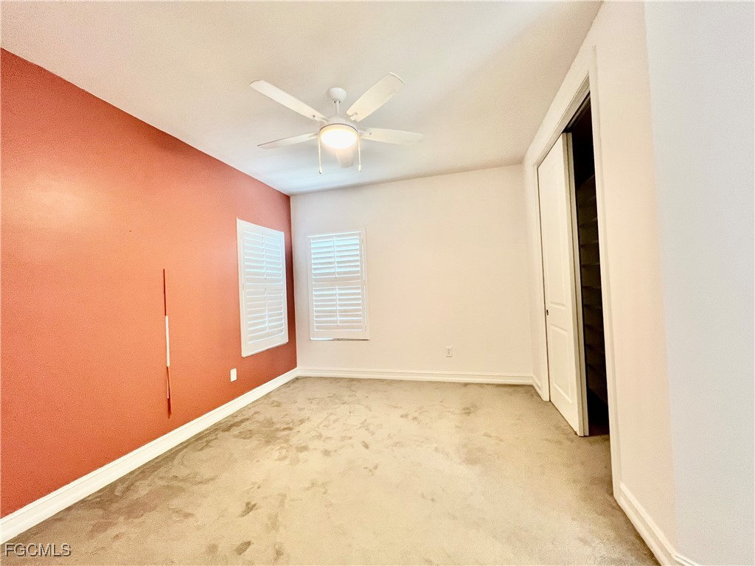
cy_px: 283
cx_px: 378
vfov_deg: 89.9
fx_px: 284
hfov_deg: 106.2
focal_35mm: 13
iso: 320
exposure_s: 1/60
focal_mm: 1.57
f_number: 1.8
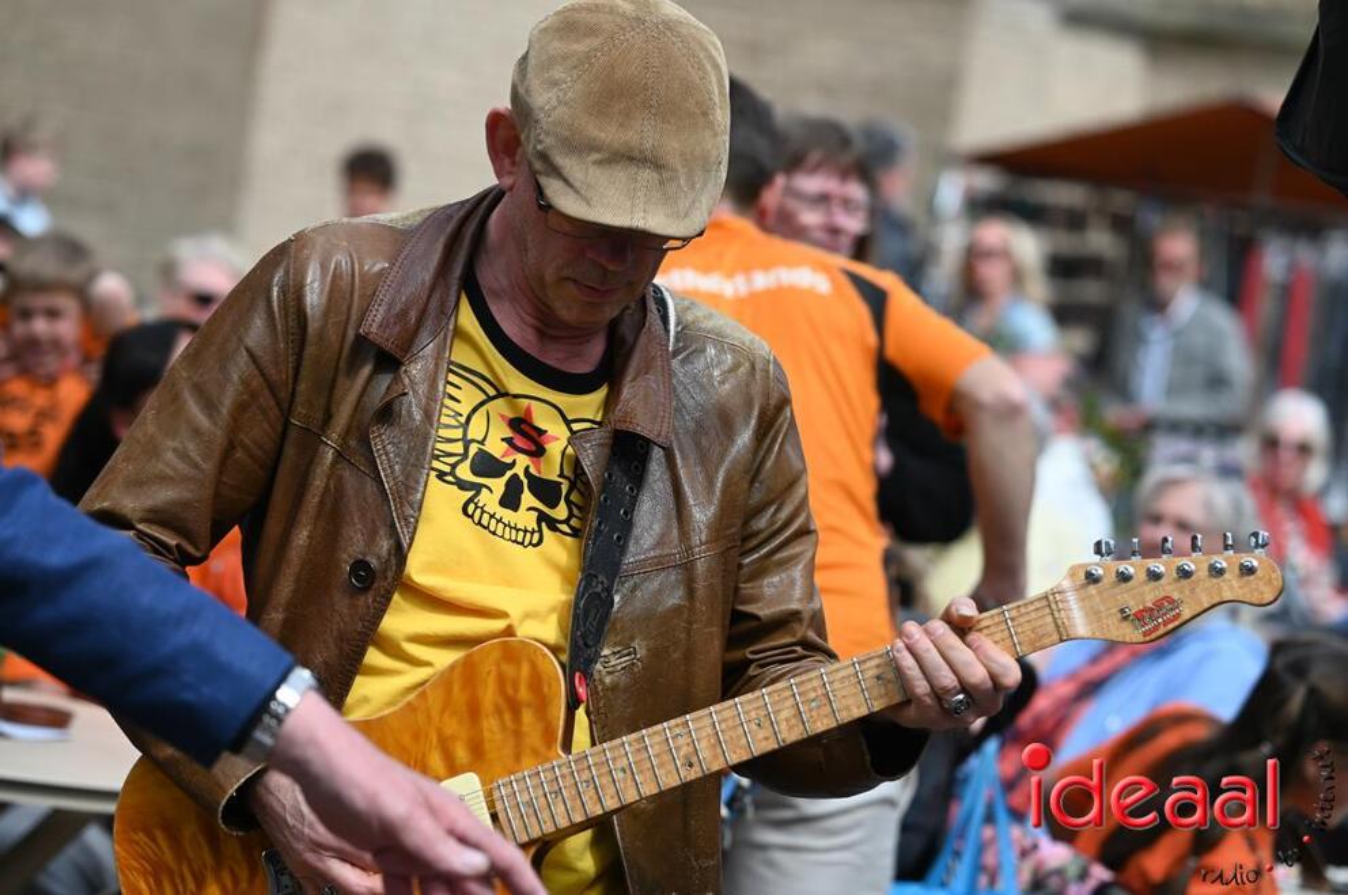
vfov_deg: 8.8
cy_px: 448
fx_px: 5797
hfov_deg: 13.3
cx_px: 674
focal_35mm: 155
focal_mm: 155
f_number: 5.6
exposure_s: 1/500
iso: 140
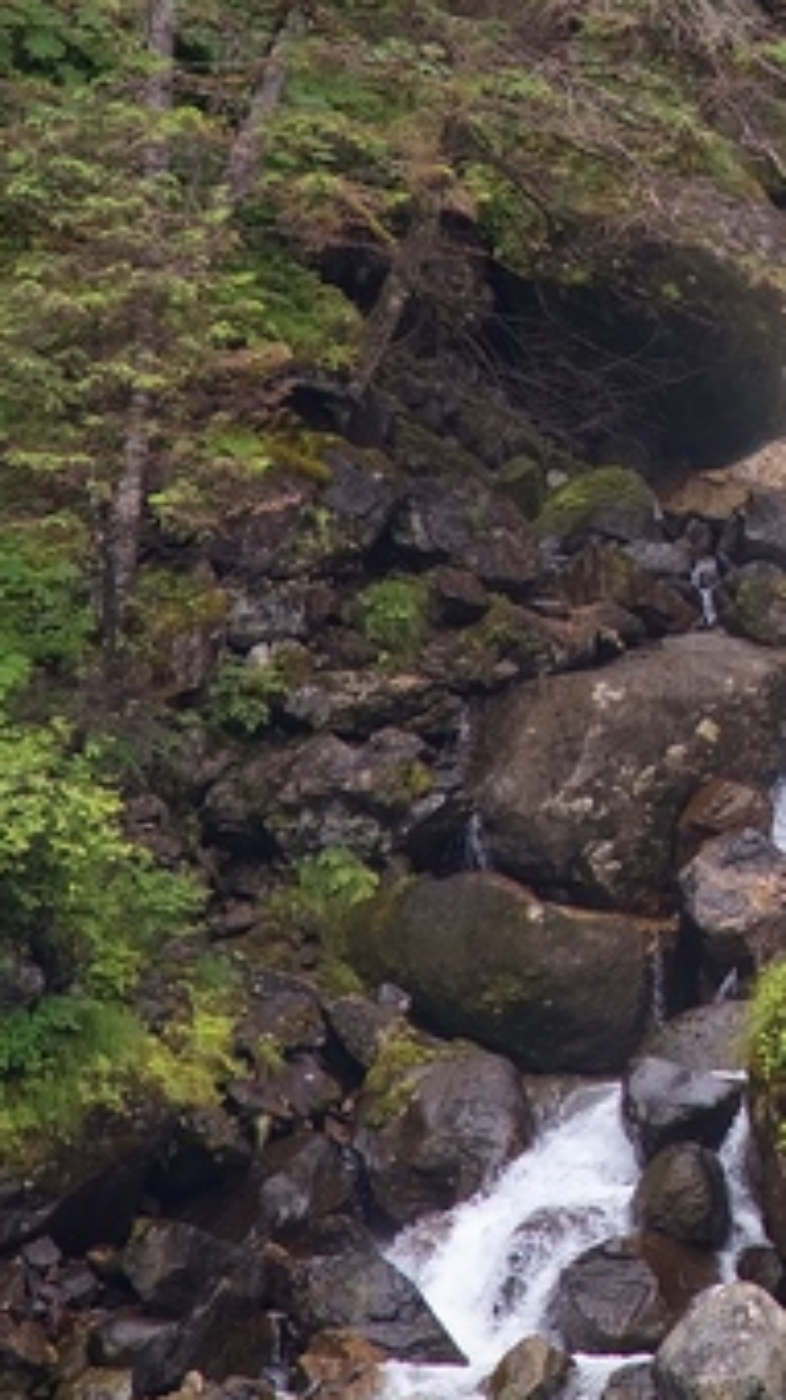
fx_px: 17580
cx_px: 1193
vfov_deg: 4.6
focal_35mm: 474
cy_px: 12
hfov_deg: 2.6
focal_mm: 120
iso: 250
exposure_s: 1/250
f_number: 4
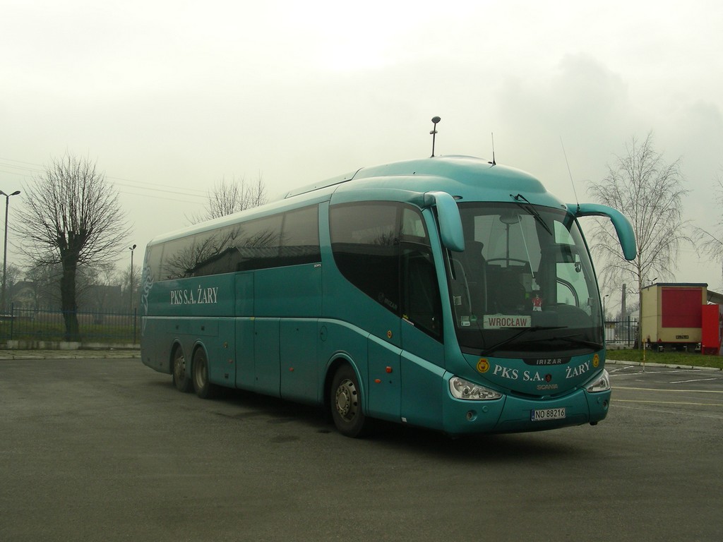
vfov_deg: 35.1
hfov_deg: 45.8
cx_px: 362
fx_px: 856
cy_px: 271
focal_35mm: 41
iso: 50
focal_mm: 6.8
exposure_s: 1/345
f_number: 4
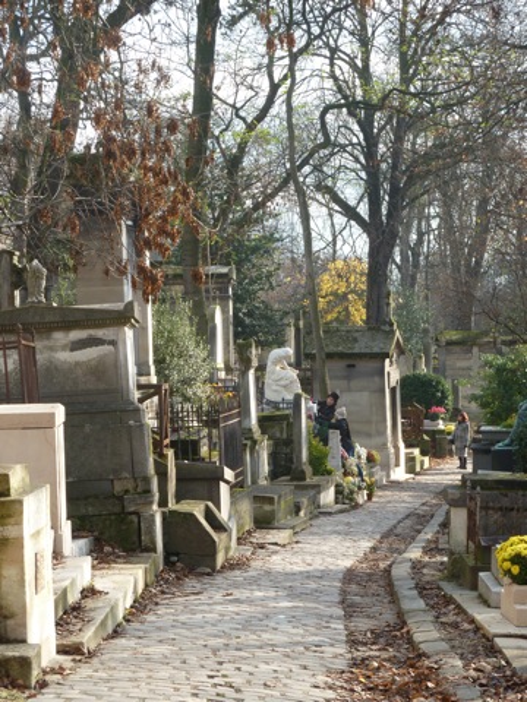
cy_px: 351
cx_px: 264
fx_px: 1827
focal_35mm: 90
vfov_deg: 21.8
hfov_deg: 16.4
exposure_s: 1/80
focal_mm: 14.7
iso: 80
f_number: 6.3
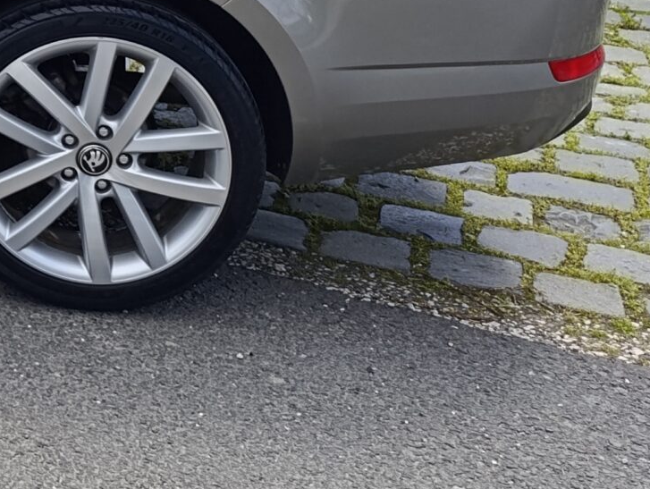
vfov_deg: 17.0
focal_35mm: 81
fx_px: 1523
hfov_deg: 19.7
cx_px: -419
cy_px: -174
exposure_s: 1/366
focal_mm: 6.14
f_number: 1.6
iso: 50
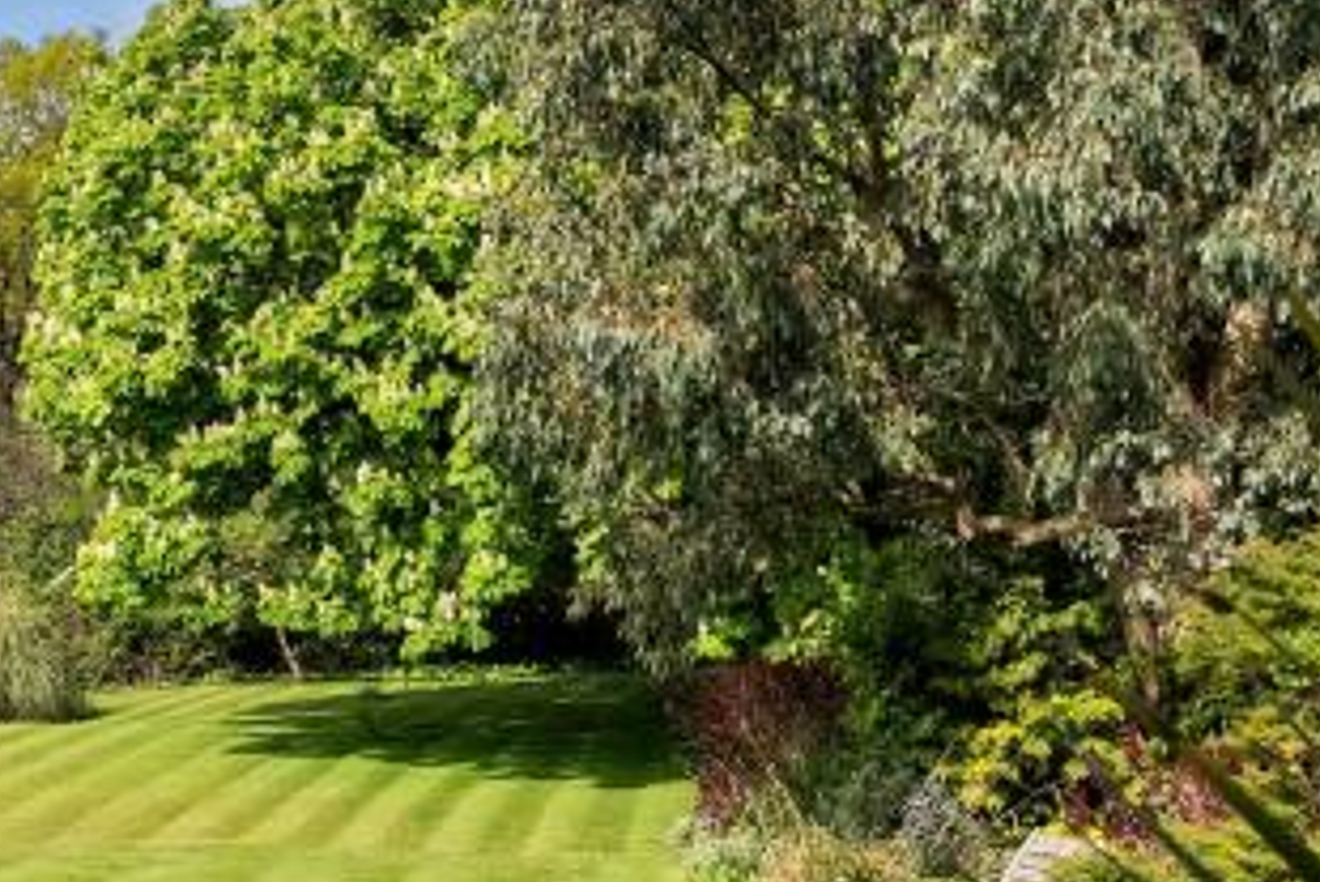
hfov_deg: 26.9
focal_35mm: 66
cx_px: -273
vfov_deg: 20.5
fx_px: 2421
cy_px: 648
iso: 1250
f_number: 7.1
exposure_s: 1/1600
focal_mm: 20
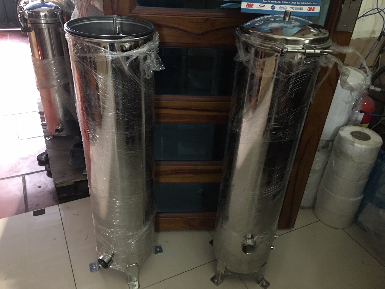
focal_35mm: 29
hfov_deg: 61.7
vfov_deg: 48.2
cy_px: 144
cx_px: 192
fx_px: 323
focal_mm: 4.15
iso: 100
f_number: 2.2
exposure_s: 1/4
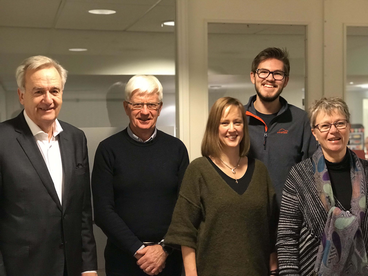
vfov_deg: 25.7
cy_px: 138
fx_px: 606
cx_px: 184
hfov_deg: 33.8
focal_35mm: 57
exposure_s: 1/50
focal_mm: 6.6
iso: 640
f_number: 2.8
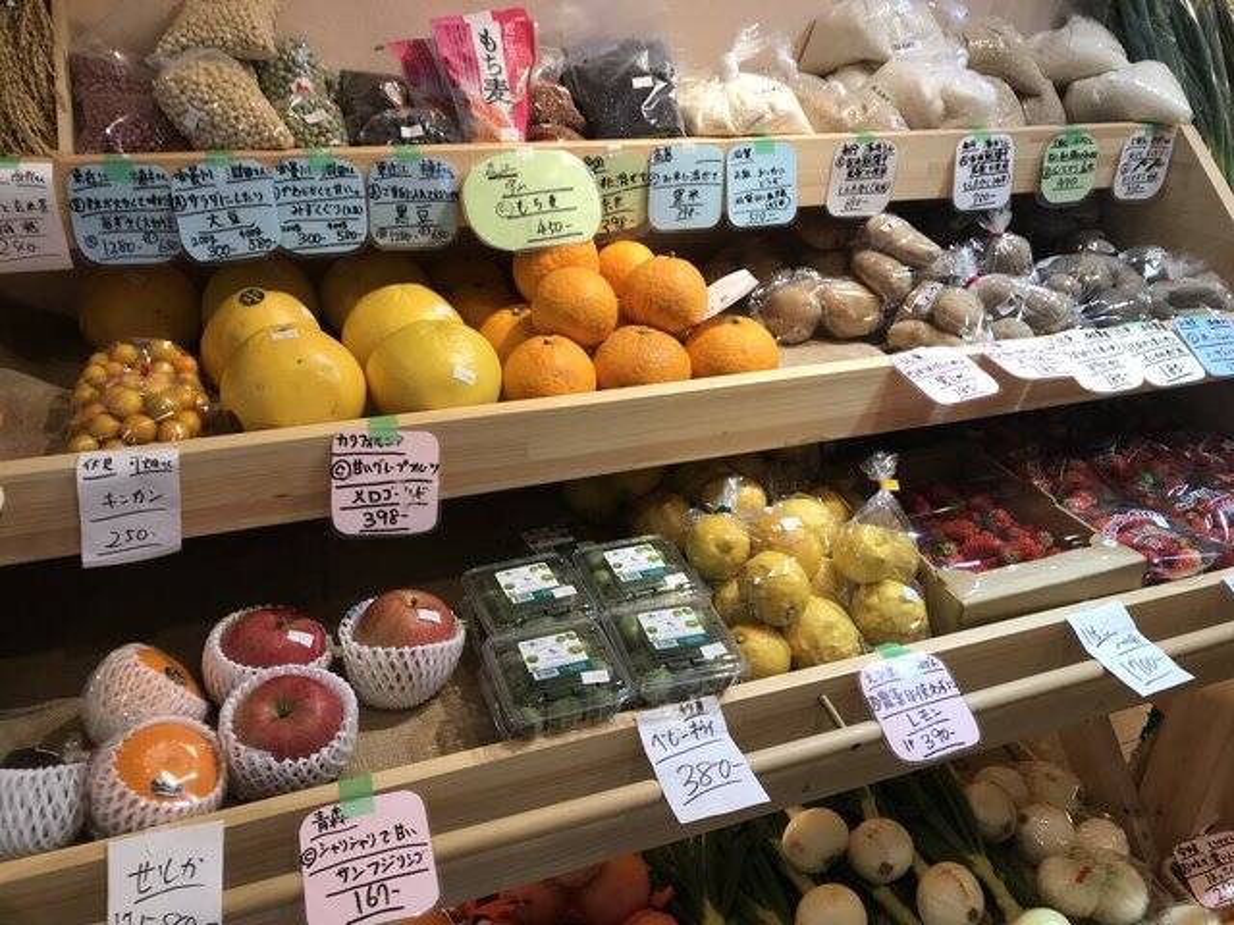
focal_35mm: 28
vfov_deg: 49.7
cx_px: 617
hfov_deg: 63.4
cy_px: 462
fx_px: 998
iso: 32
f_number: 1.8
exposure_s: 1/30
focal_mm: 3.99
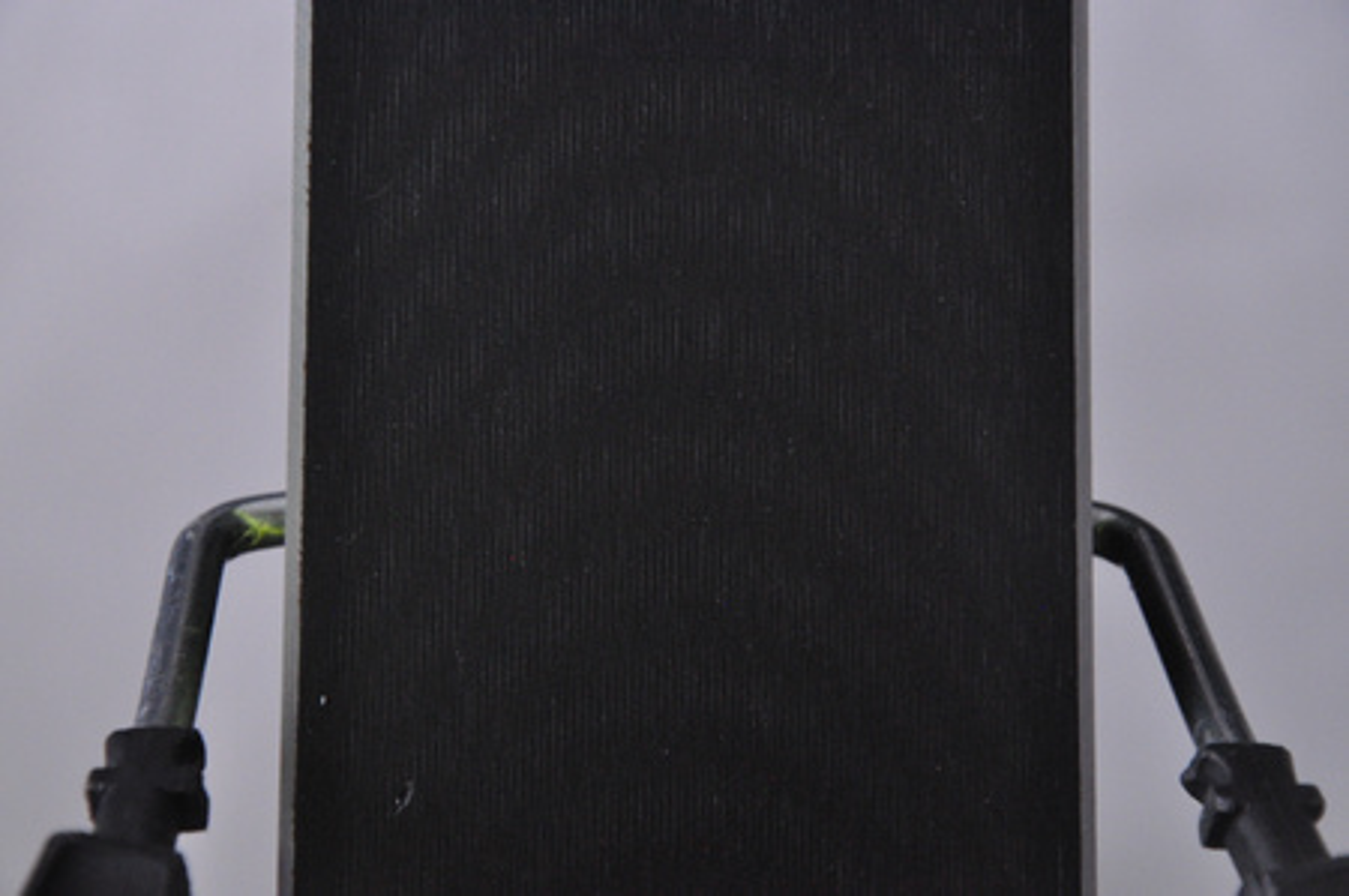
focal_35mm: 158
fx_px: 5895
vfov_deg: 8.7
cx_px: 674
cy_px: 448
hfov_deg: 13.1
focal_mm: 105
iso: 3200
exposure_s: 1/125
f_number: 9.5
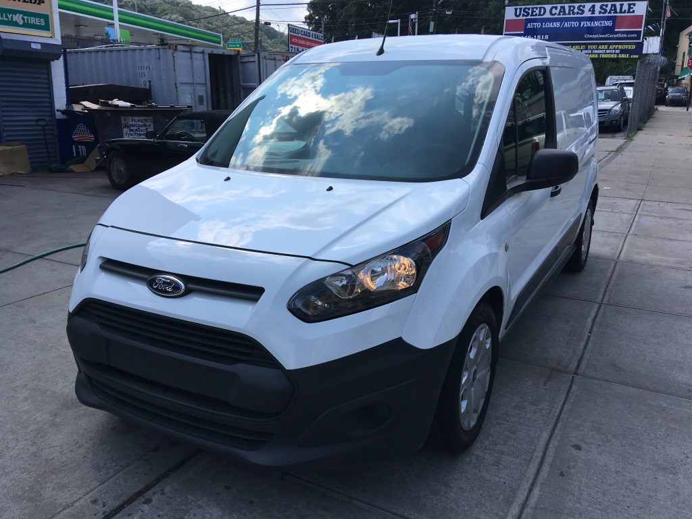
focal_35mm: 29
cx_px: 346
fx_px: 580
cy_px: 260
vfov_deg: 48.2
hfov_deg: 61.7
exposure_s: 1/1603
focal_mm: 4.15
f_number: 2.2
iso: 25
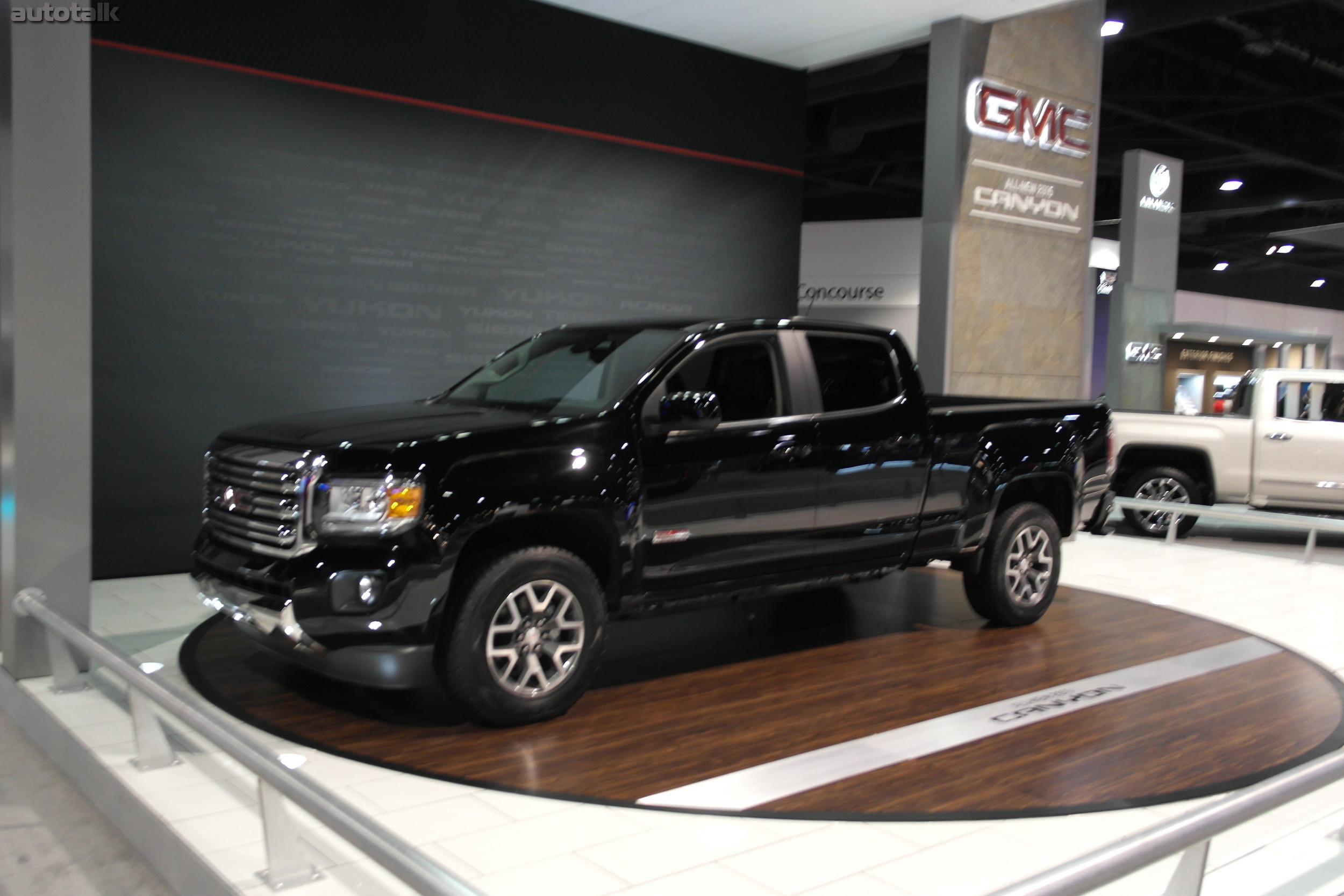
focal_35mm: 30
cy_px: 448
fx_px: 1120
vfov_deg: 43.6
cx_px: 672
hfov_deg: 61.9
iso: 800
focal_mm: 20
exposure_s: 1/20
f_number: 3.5
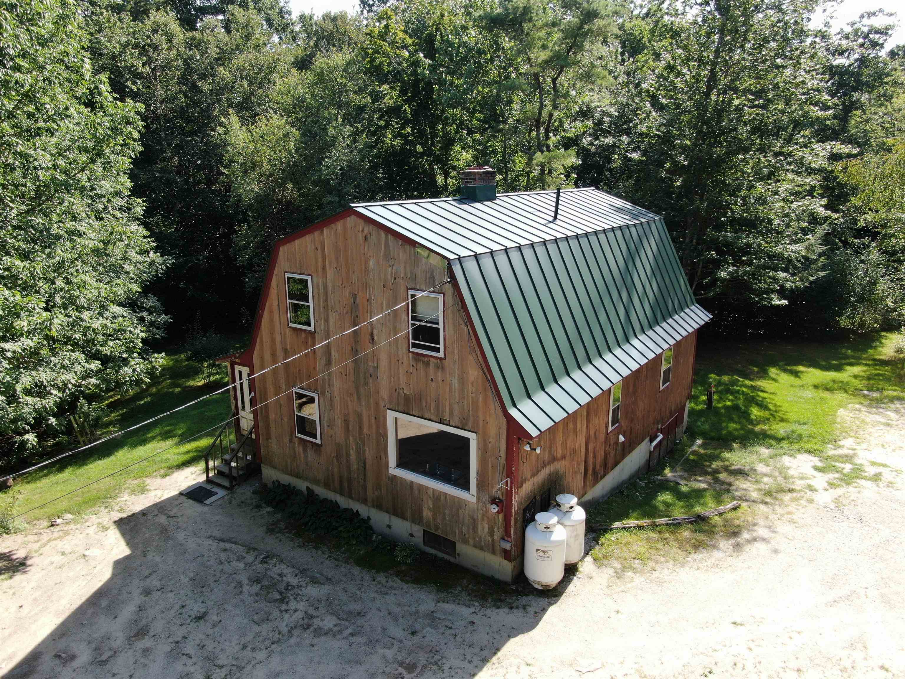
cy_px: 340
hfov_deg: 71.6
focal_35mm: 24
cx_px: 452
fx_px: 627
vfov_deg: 56.8
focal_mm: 4.39
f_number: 2.8
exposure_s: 1/320
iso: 100
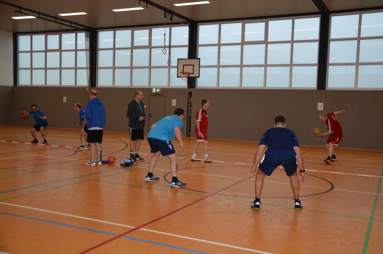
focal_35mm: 38
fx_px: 398
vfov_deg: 35.3
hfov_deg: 51.4
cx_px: 192
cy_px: 127
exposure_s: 1/125
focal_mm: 25
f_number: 4
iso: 250
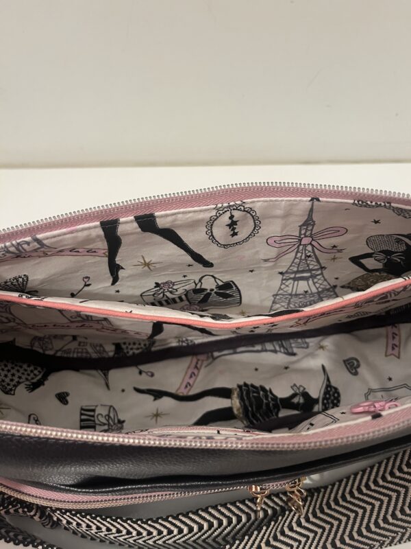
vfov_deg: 67.3
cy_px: 274
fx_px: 412
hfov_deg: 53.1
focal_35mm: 26
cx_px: 206
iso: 320
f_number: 1.6
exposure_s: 1/50
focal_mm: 5.1
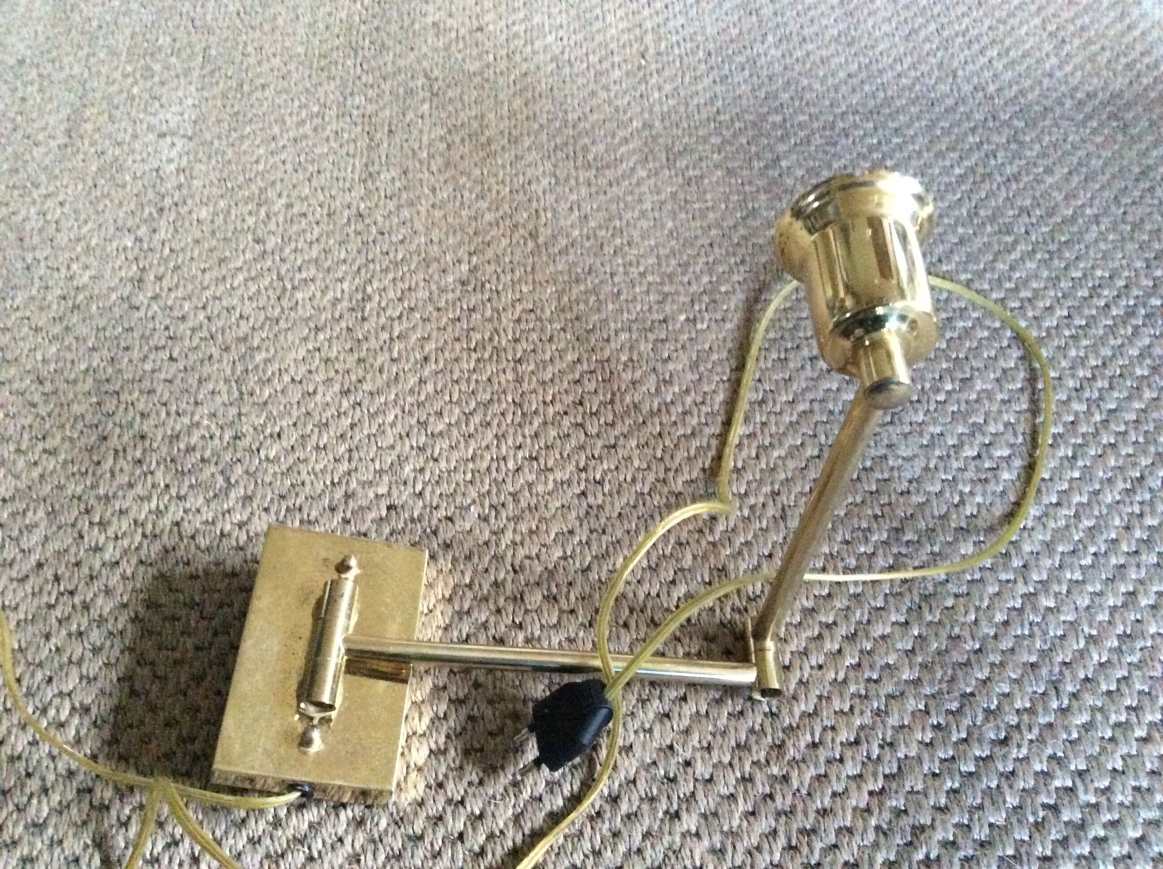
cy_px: 434
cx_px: 582
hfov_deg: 56.9
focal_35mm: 32
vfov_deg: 44.1
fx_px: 1074
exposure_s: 1/17
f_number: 2.4
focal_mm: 3.3
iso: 640
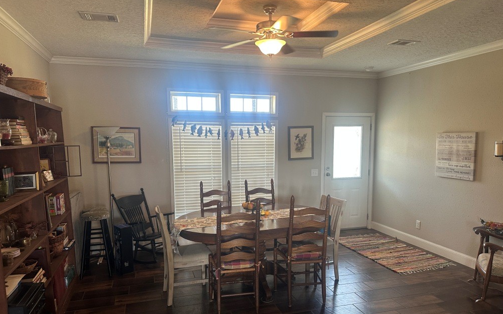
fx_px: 356
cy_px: 181
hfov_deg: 70.4
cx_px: 253
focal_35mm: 26
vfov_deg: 47.4
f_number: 1.78
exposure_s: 1/60
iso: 160
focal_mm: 6.86
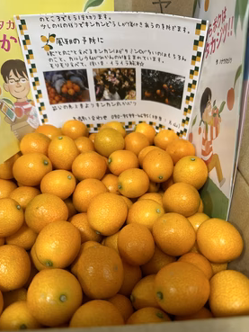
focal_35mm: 26
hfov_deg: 53.1
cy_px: 176
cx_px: 130
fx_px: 249
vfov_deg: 67.2
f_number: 1.78
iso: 200
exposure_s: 1/60
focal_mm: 6.86
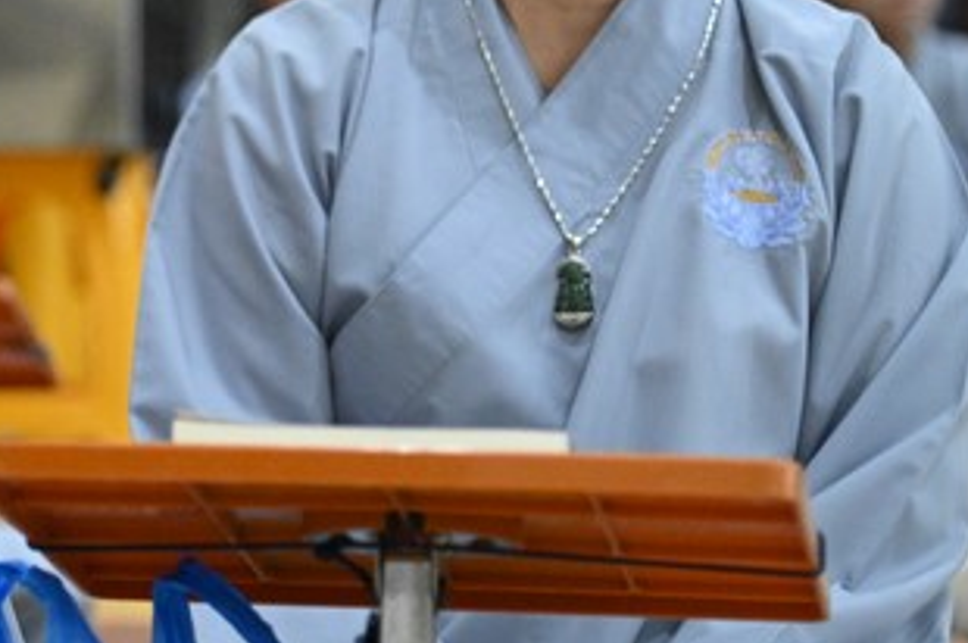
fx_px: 4620
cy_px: 197
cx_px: 244
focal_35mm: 172
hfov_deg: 11.9
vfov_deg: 8.0
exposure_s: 1/200
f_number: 4
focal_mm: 82
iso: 10000
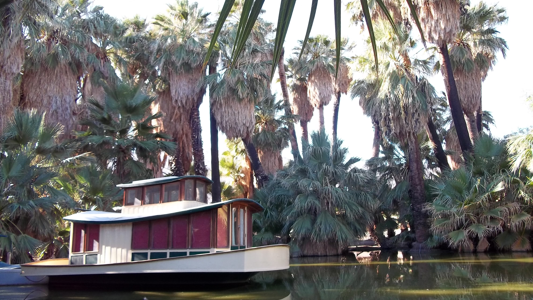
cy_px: 150
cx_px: 266
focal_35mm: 35
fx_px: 495
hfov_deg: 56.6
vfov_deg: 33.7
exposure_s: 1/160
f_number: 2.9
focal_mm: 5.7
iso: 80
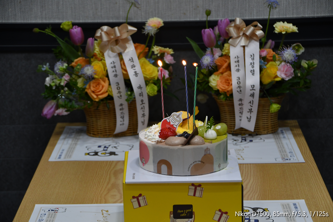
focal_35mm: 127
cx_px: 166
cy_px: 111
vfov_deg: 10.8
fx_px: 1175
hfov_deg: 16.1
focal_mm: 85
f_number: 5.3
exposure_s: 1/125
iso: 1000
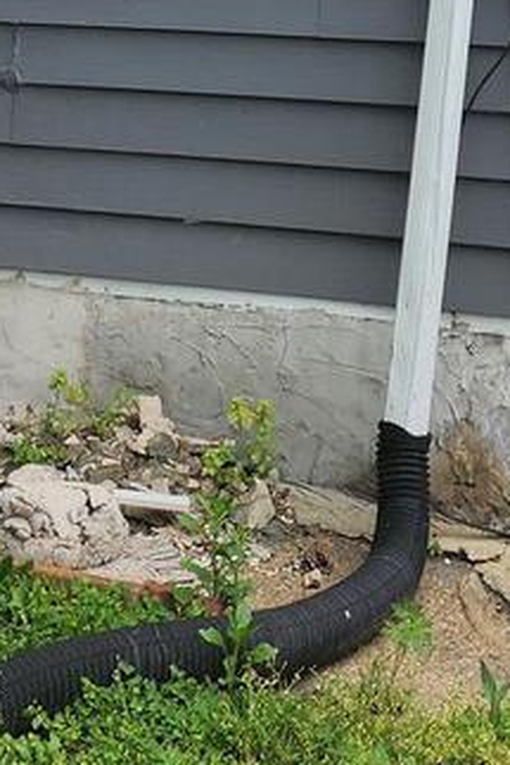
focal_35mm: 114
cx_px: 294
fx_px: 2420
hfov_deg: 12.0
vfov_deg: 15.4
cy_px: -627
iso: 12
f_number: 1.8
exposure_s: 1/609
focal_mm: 6.4
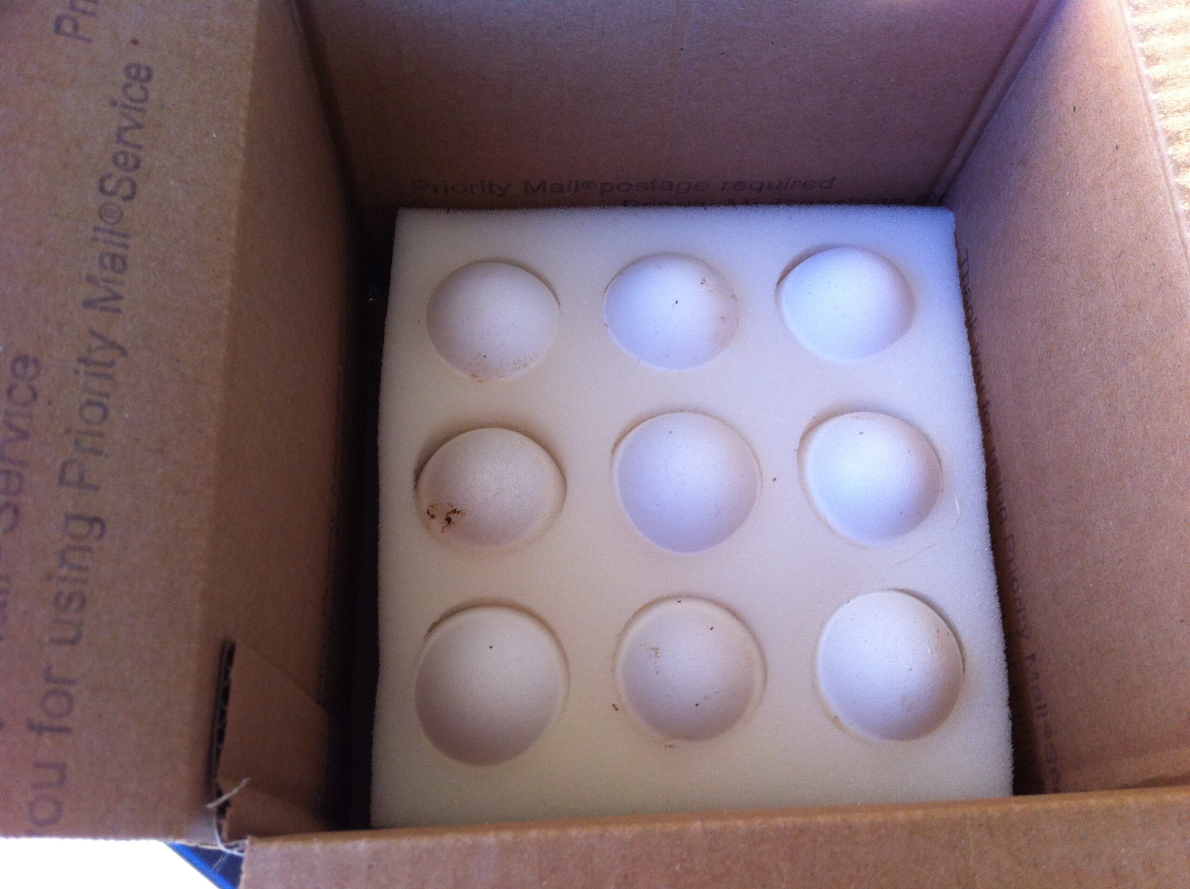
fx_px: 1201
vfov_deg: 40.6
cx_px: 595
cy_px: 444
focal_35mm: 35
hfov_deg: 52.7
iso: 100
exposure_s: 1/50
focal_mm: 3.85
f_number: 2.8
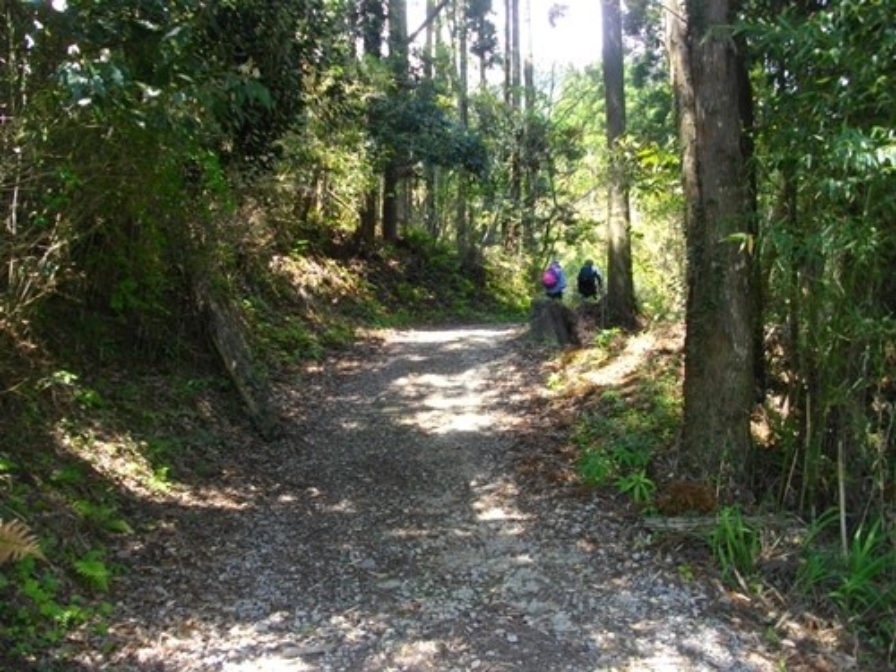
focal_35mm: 32
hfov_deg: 56.8
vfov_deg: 44.2
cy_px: 336
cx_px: 448
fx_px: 828
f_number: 2.9
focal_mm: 5.7
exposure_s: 1/100
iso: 108
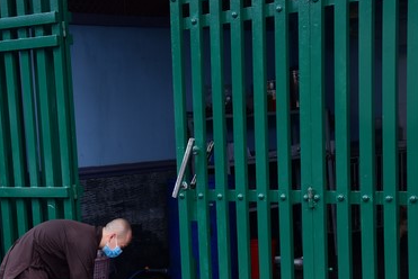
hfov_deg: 23.9
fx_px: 976
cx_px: 110
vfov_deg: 16.1
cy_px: 238
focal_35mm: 84
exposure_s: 1/100
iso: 320
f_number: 6.3
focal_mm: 48
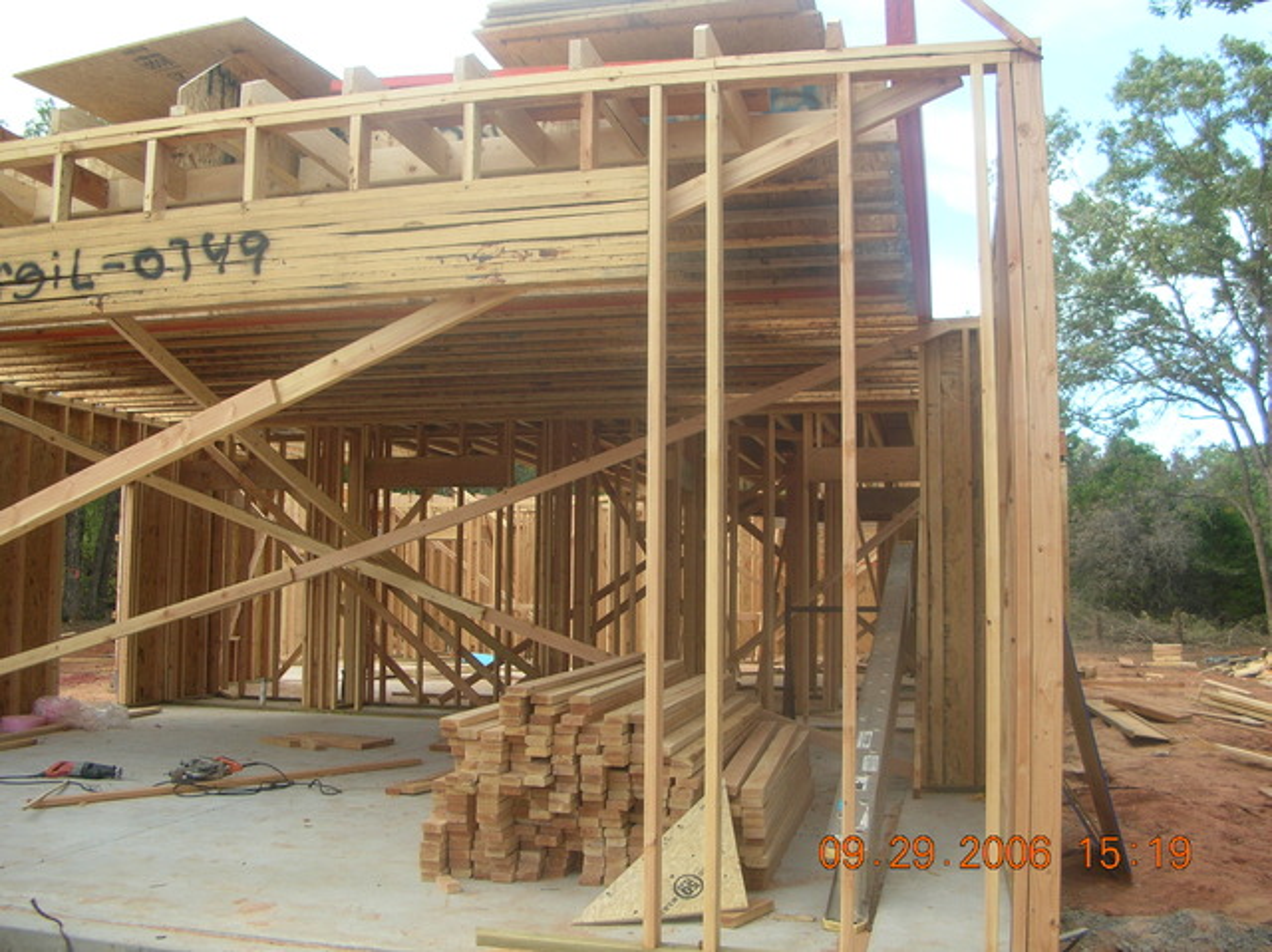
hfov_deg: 52.7
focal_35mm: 35
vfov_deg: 40.6
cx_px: 636
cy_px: 476
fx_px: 1285
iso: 50
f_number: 2.8
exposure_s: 1/144
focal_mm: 5.8
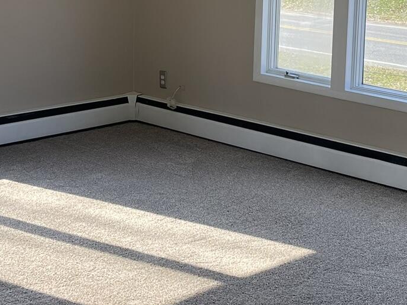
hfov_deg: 26.0
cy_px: 18
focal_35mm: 75
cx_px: 199
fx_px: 882
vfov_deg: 19.2
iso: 32
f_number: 1.6
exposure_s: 1/602
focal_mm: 5.1
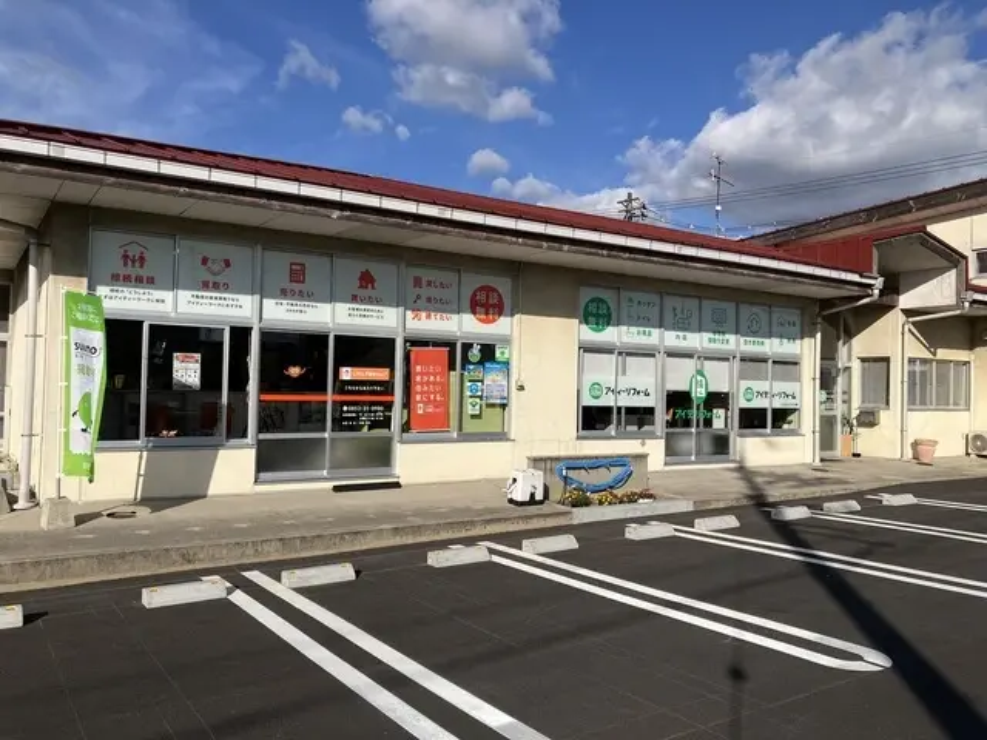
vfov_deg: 49.7
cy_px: 370
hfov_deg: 63.4
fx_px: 798
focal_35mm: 28
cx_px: 494
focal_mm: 3.99
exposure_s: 1/3472
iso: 32
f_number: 1.8
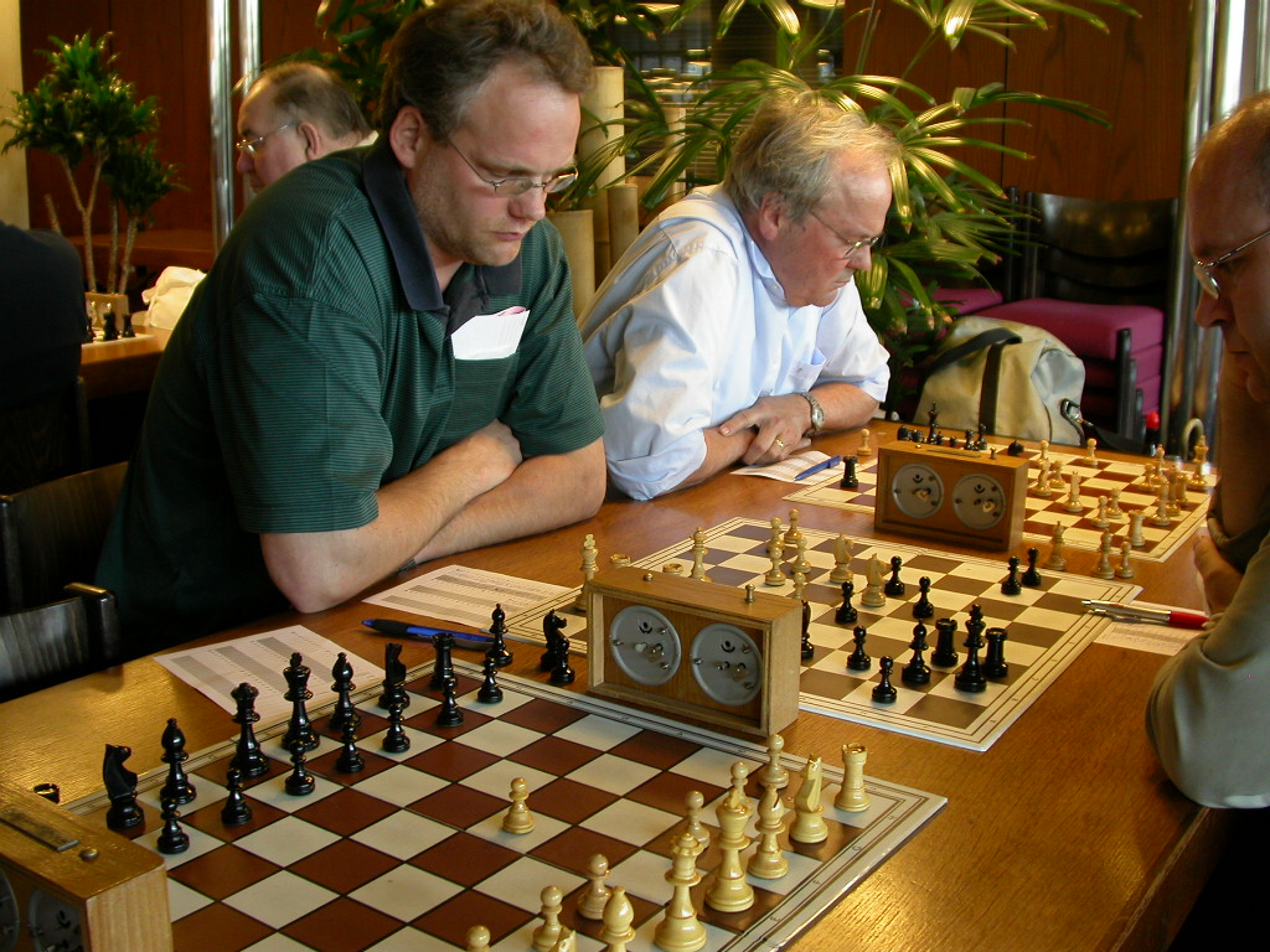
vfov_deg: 37.7
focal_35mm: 38
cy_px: 476
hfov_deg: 49.0
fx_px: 1394
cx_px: 635
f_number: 2.6
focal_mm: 7.85
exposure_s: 1/11.7
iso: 100
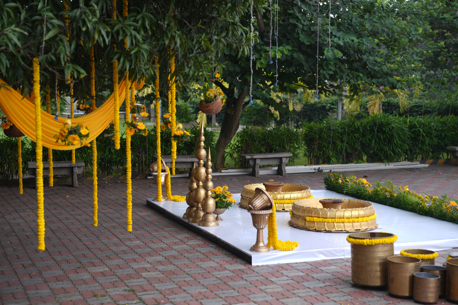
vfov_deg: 21.9
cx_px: 229
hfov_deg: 32.4
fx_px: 789
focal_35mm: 62
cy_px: 152
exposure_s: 1/200
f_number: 2
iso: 64
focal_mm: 62
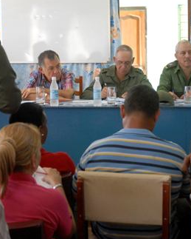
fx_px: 670
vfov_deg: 20.1
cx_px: 125
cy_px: 85
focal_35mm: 95
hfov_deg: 16.2
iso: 800
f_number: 4
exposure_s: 1/125
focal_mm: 34
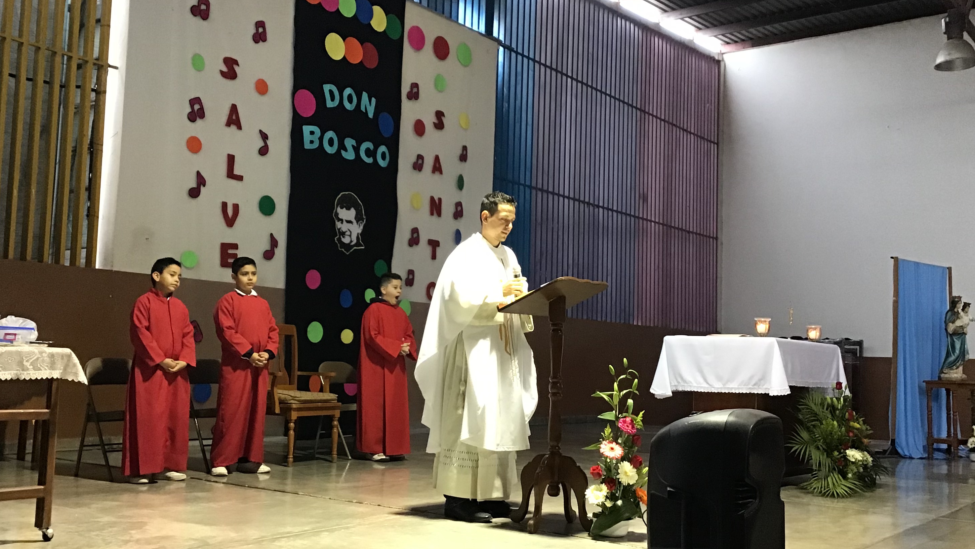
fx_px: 982
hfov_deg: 52.8
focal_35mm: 38
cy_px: 276
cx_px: 493
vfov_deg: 31.2
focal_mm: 3.3
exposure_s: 1/30
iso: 125
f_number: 2.4
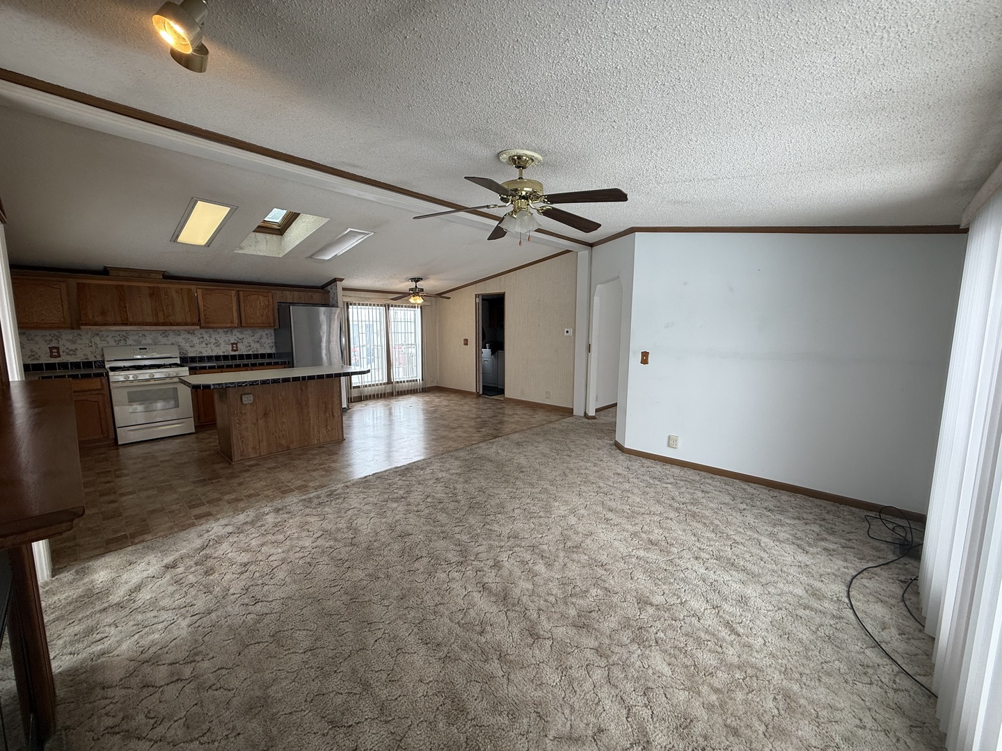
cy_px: 376
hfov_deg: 102.1
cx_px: 501
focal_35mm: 14
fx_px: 405
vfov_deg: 85.7
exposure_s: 1/120
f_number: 2.2
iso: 80
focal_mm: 2.22
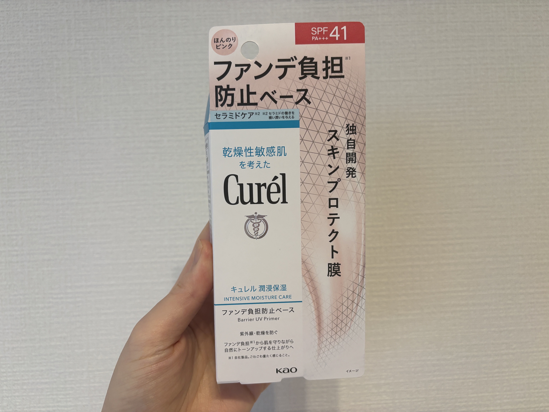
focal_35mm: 26
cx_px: 274
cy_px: 206
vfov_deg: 53.1
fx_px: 412
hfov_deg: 67.3
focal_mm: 5.96
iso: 100
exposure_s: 1/120
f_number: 1.6
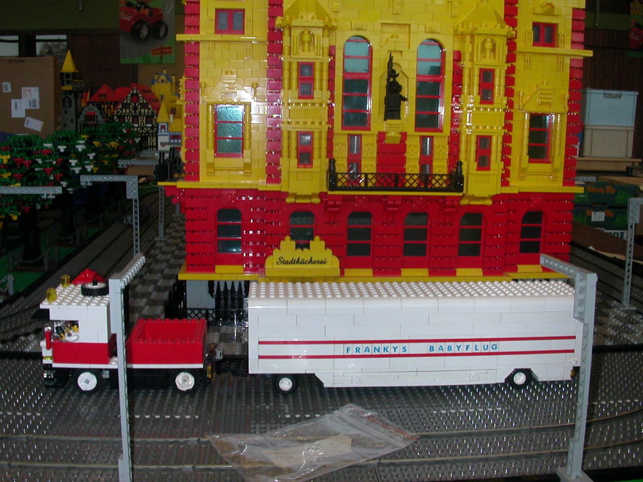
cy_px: 241
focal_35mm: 37
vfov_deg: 38.7
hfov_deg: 50.1
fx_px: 687
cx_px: 322
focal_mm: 5.6
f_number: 4.5
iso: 100
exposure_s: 1/30
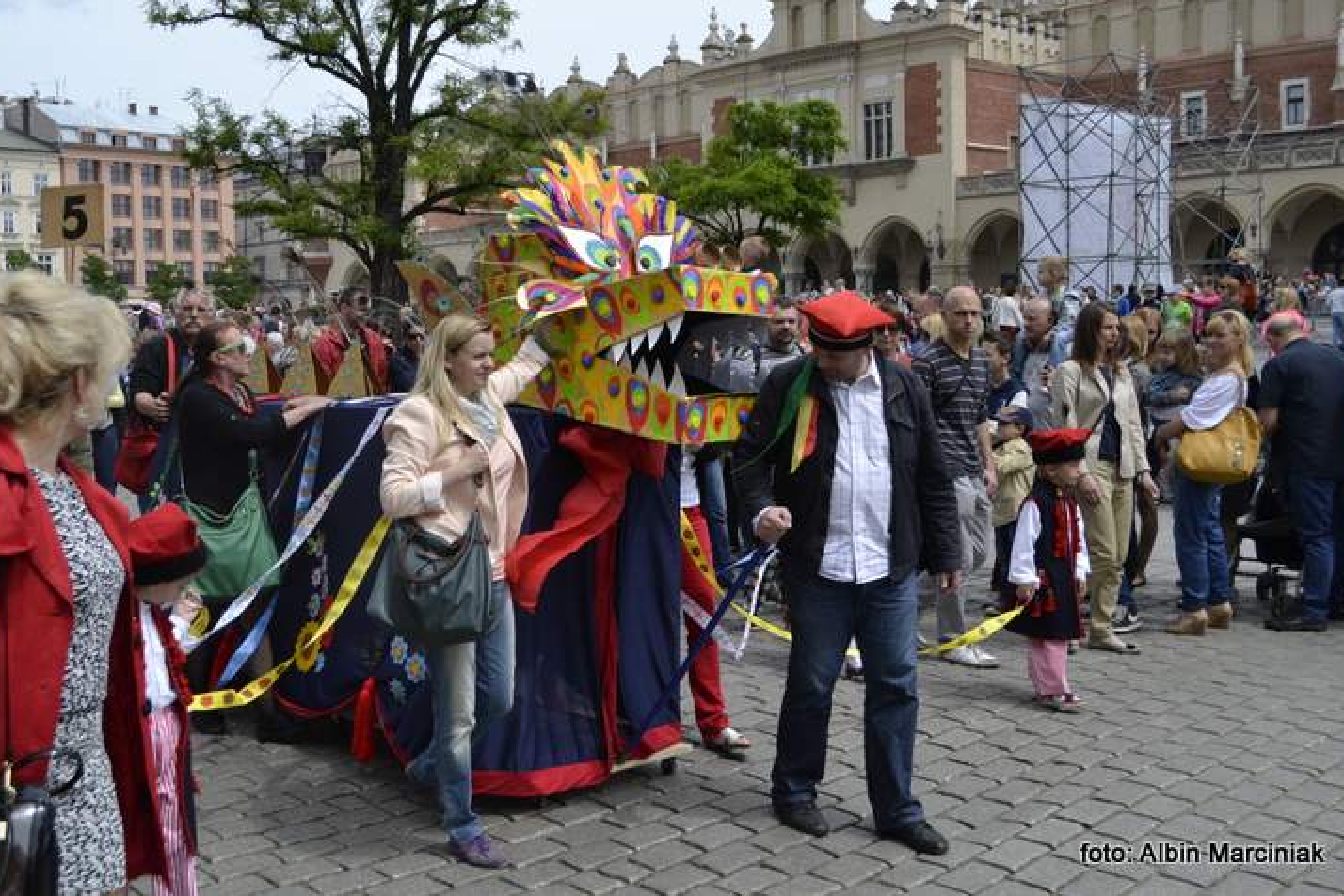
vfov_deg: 35.9
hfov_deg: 51.8
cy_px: 397
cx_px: 610
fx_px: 1381
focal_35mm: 37
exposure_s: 1/1600
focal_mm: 22
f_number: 5.6
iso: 400
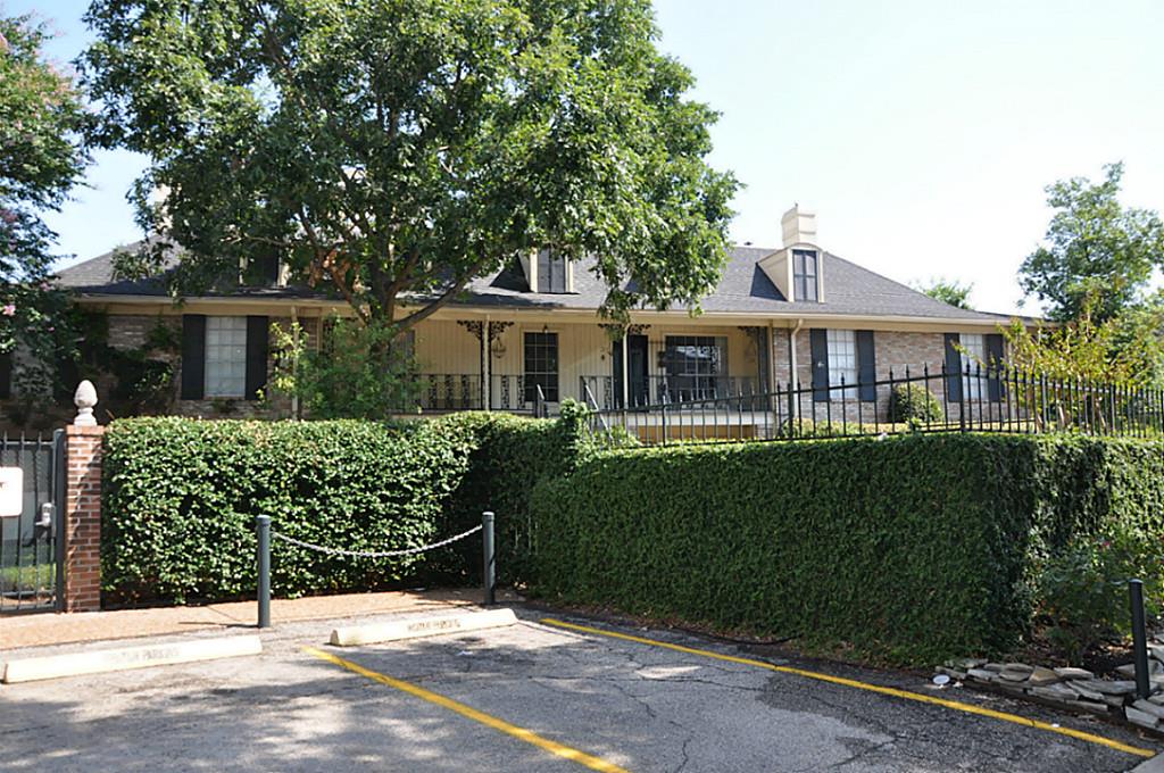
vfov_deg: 47.8
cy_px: 386
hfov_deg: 67.4
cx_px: 582
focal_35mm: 27
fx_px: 872
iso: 200
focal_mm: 18
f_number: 7.1
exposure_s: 1/200
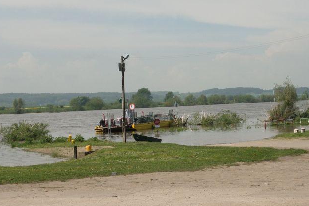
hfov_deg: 26.3
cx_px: 175
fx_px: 661
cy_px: 106
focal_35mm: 77
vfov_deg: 17.7
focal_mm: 10.3
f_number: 6.3
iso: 125
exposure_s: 1/1000
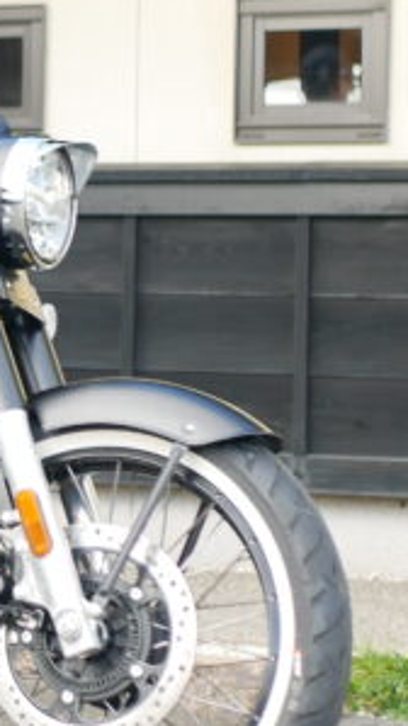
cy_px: 296
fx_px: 2599
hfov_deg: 8.7
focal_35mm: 135
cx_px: -304
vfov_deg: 15.9
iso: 200
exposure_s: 1/250
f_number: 2.5
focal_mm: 25
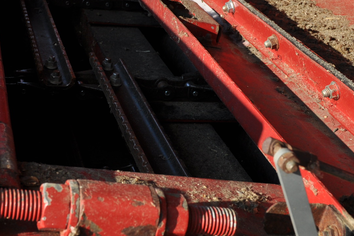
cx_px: 99
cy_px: 86
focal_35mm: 72
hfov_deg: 27.8
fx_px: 708
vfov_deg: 18.9
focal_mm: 24
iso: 200
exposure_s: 1/320
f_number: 9
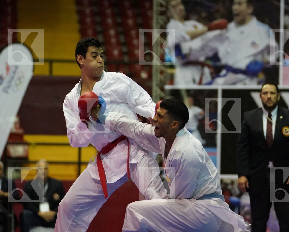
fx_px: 1771
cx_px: 157
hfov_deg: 9.3
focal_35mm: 207
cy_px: 116
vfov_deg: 7.5
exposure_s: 1/800
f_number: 2.8
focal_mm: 122
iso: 6400
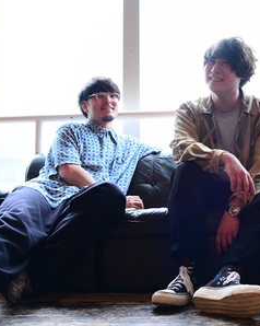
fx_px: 510
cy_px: 110
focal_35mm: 53
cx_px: 212
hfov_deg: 27.9
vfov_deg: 35.1
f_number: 4
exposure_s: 1/30
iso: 500
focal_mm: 24
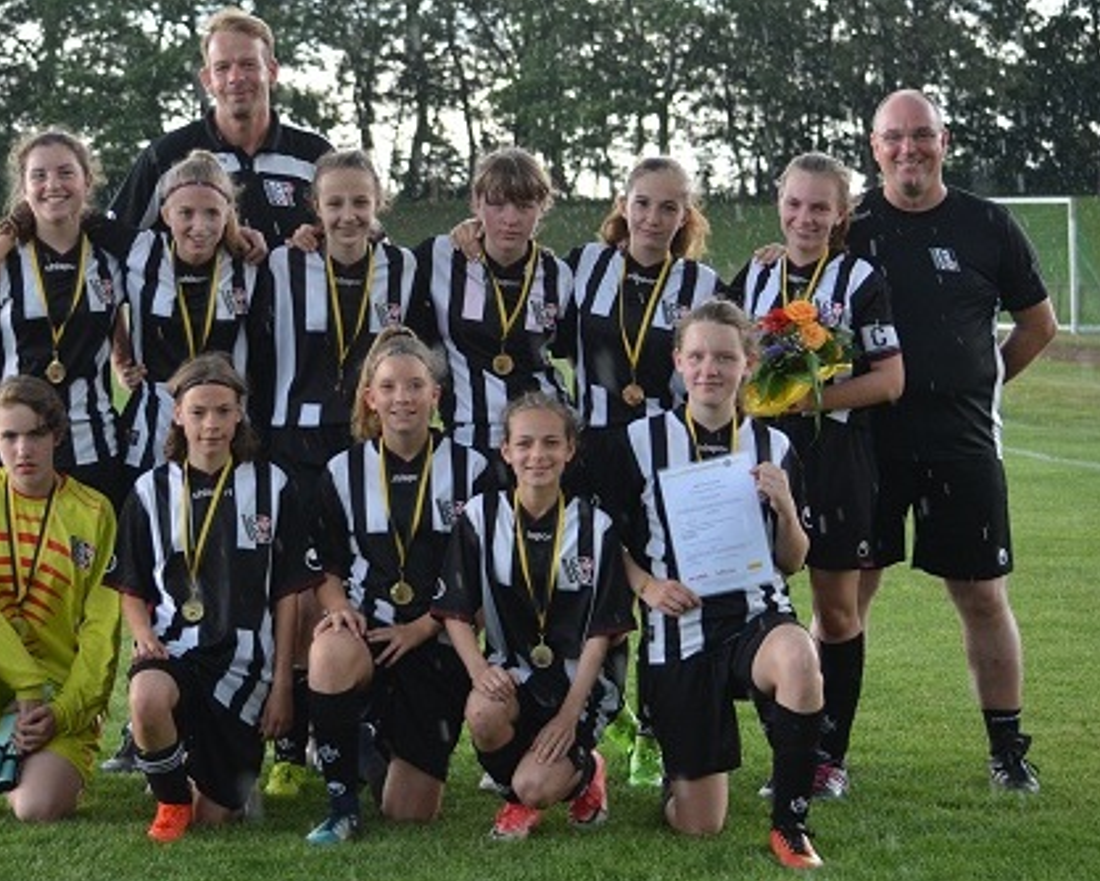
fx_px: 3048
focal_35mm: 94
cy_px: 440
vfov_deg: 16.5
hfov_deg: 20.5
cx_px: 522
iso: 1600
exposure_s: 1/320
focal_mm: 55
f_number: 4.5
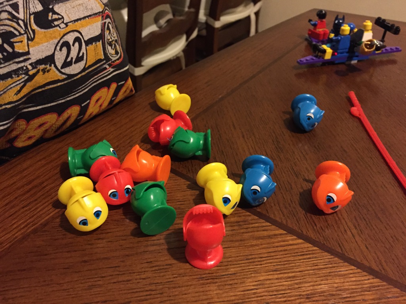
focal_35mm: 29
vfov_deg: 48.2
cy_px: 152
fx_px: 340
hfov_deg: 61.7
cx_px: 203
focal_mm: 4.15
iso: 320
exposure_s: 1/15
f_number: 2.2
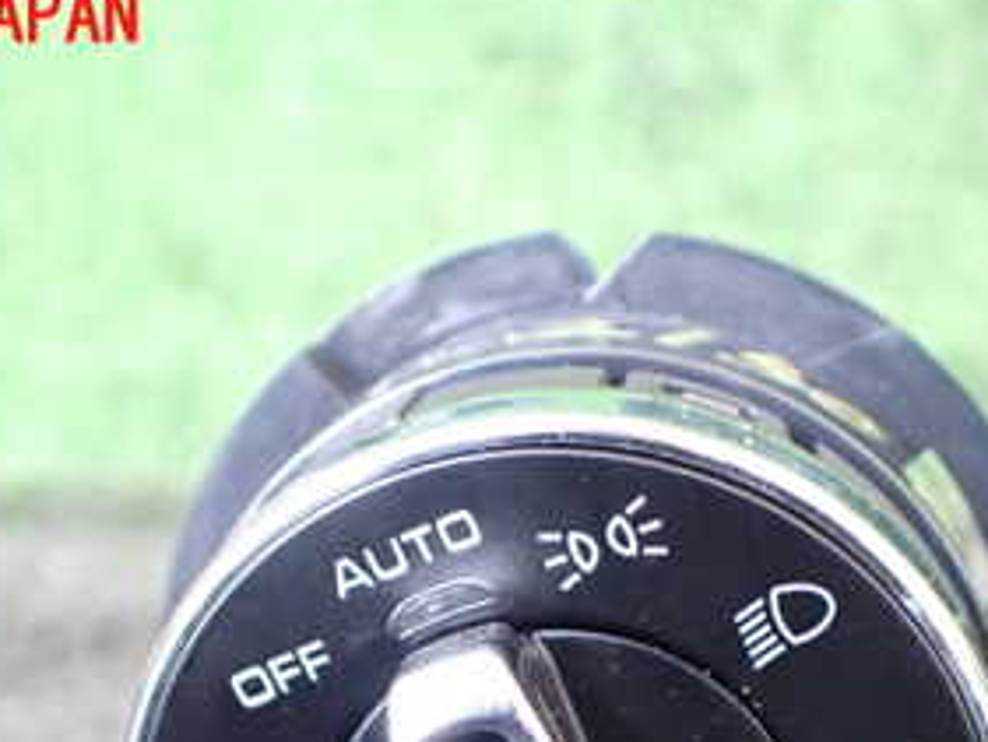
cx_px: 556
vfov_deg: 22.0
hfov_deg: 30.2
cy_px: 767
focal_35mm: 64
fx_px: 1827
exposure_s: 1/40
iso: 800
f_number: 2.3
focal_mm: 5.4
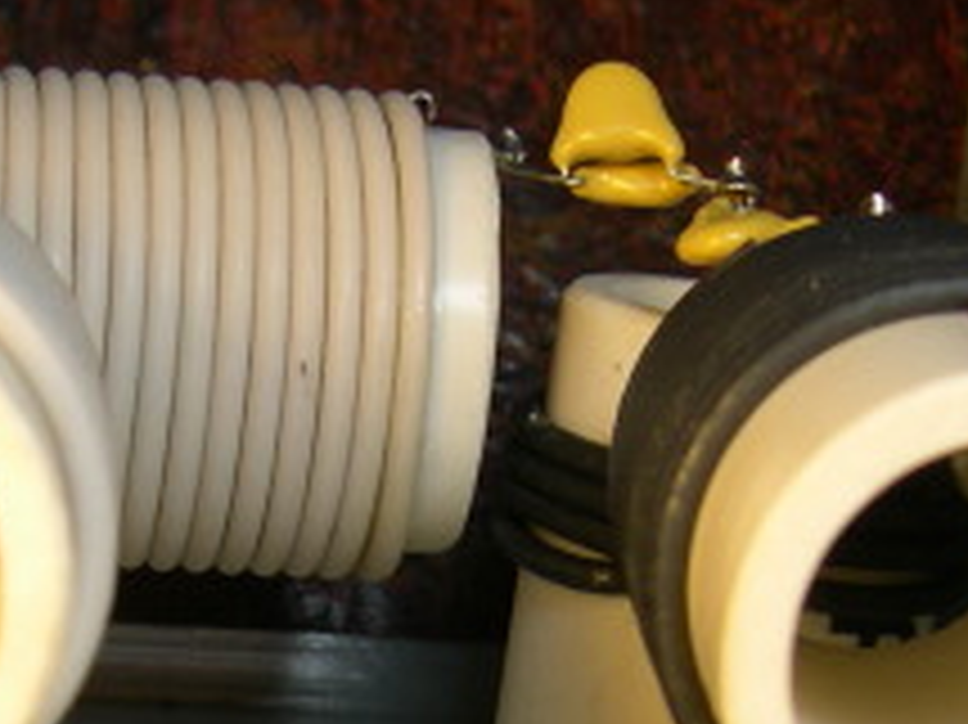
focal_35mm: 113
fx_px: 3158
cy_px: 737
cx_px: 297
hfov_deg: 17.4
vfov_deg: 12.9
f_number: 2.8
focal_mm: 8
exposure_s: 1/118
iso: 100
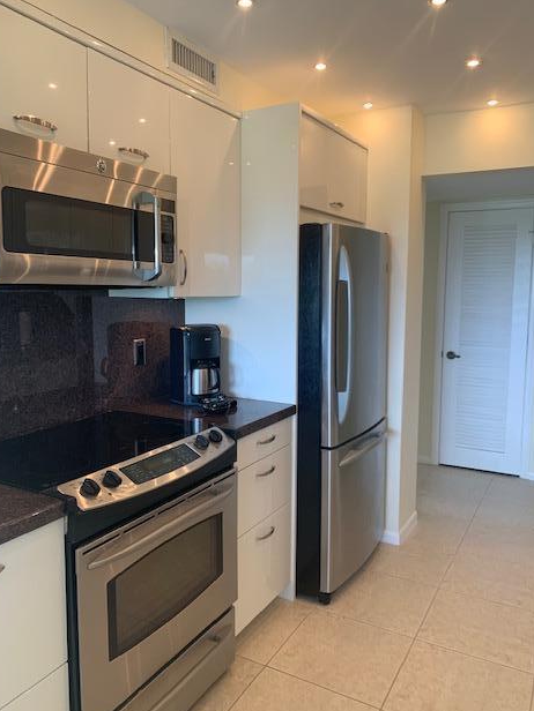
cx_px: 261
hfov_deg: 51.4
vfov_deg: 65.3
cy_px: 350
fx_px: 555
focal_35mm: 27
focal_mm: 4.25
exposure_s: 1/60
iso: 64
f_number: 1.8
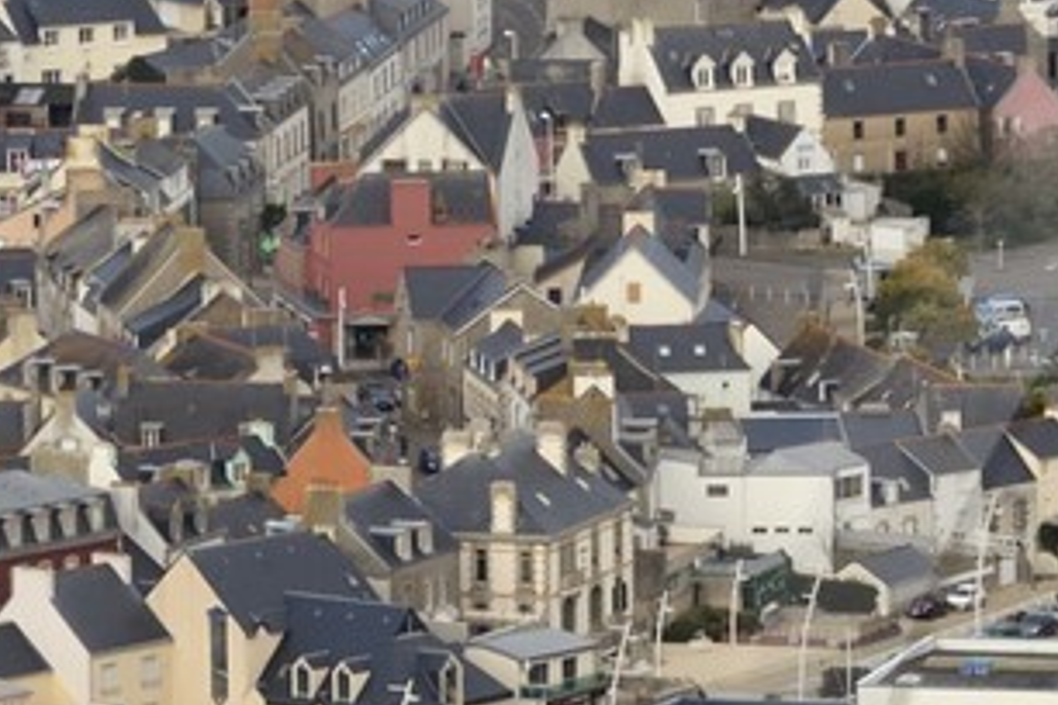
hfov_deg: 2.2
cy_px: 1068
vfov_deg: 1.5
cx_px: 2109
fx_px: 26859
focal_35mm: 914
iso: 400
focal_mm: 175
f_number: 6.3
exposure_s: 1/1000
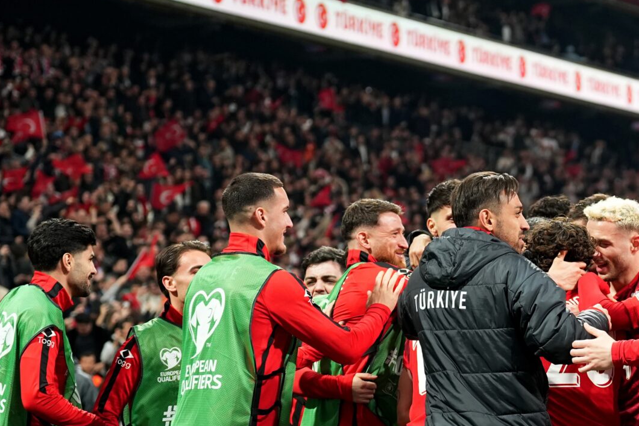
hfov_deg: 12.0
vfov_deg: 8.1
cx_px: 622
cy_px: 335
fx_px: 3000
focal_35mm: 169
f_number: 2.8
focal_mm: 70
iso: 1600
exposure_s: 1/800
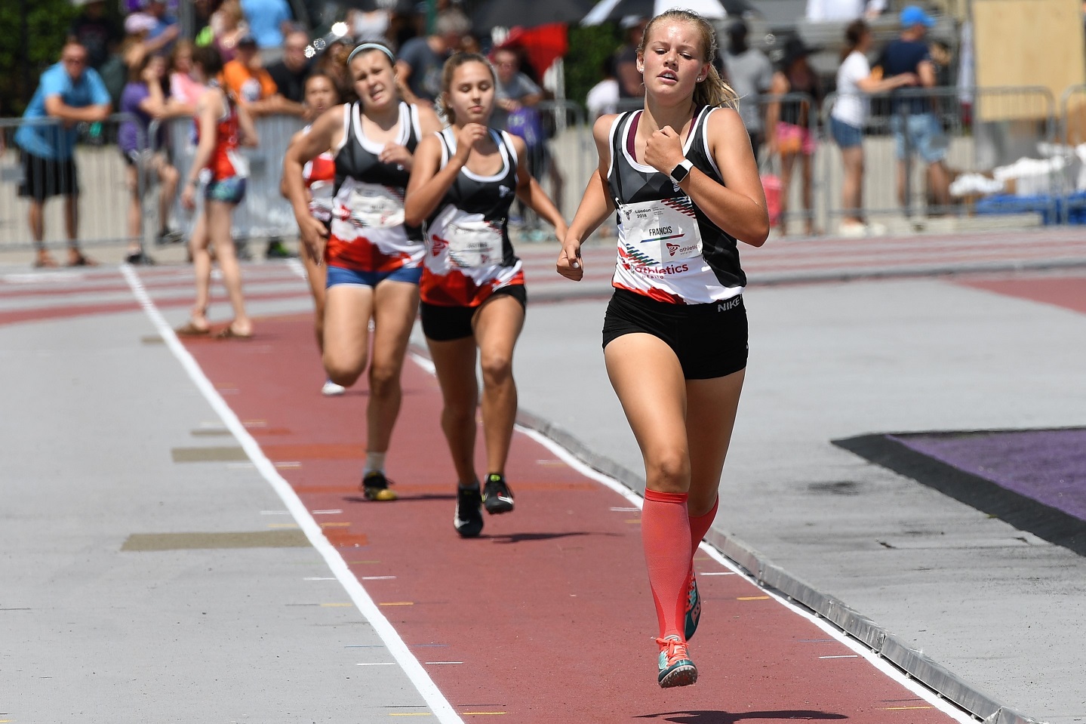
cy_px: 362
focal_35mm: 300
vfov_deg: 4.6
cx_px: 543
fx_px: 9048
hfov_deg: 6.9
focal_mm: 200
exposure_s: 1/1000
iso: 100
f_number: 5.6
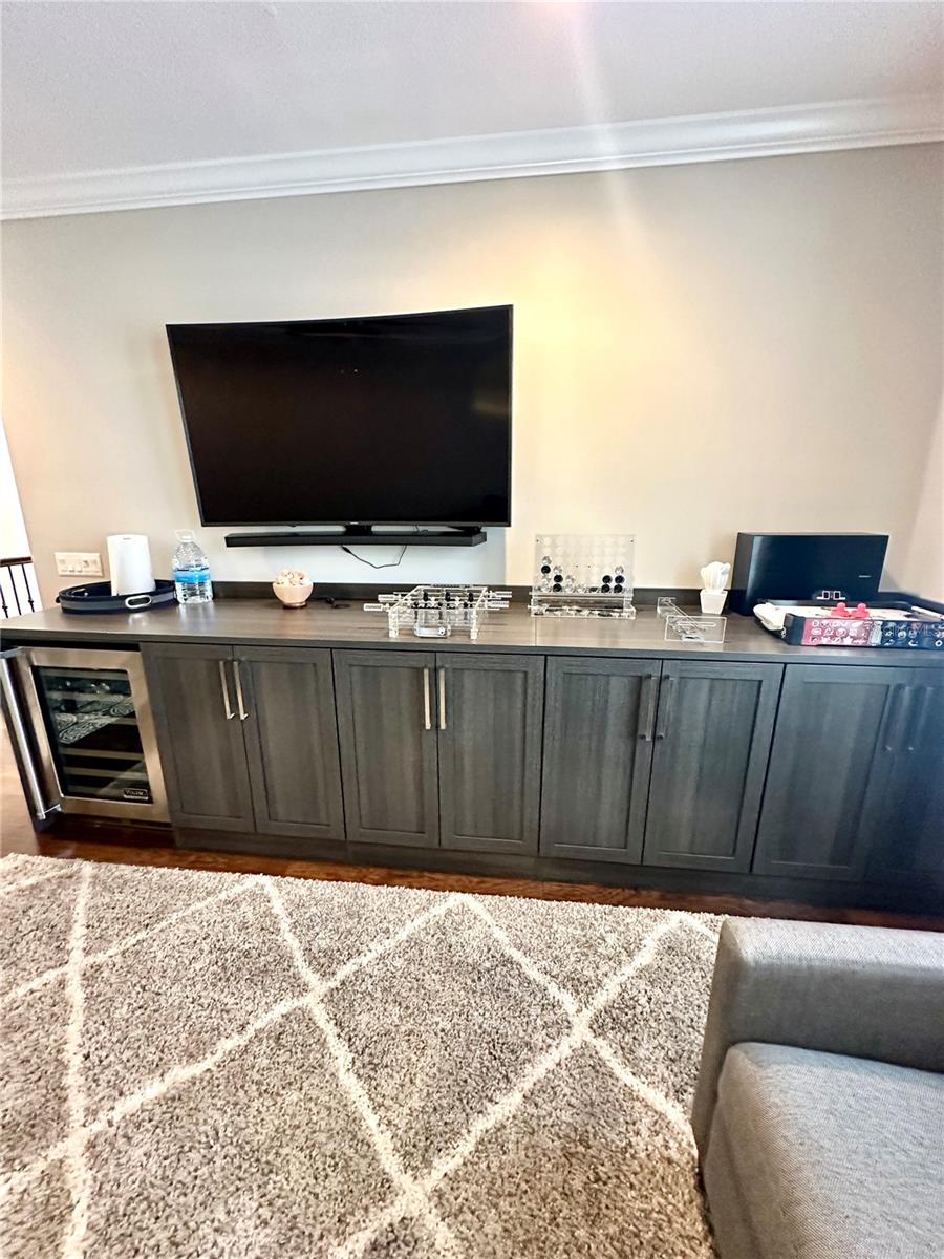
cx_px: 472
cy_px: 630
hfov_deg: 85.7
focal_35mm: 14
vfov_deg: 102.1
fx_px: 509
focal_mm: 2.22
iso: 800
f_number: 2.2
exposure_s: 1/60
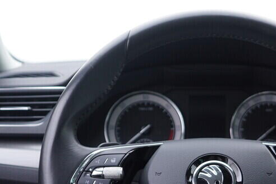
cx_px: 188
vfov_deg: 17.8
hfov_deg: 26.8
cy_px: 174
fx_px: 575
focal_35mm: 75
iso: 160
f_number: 2.8
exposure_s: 1/40
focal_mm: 24
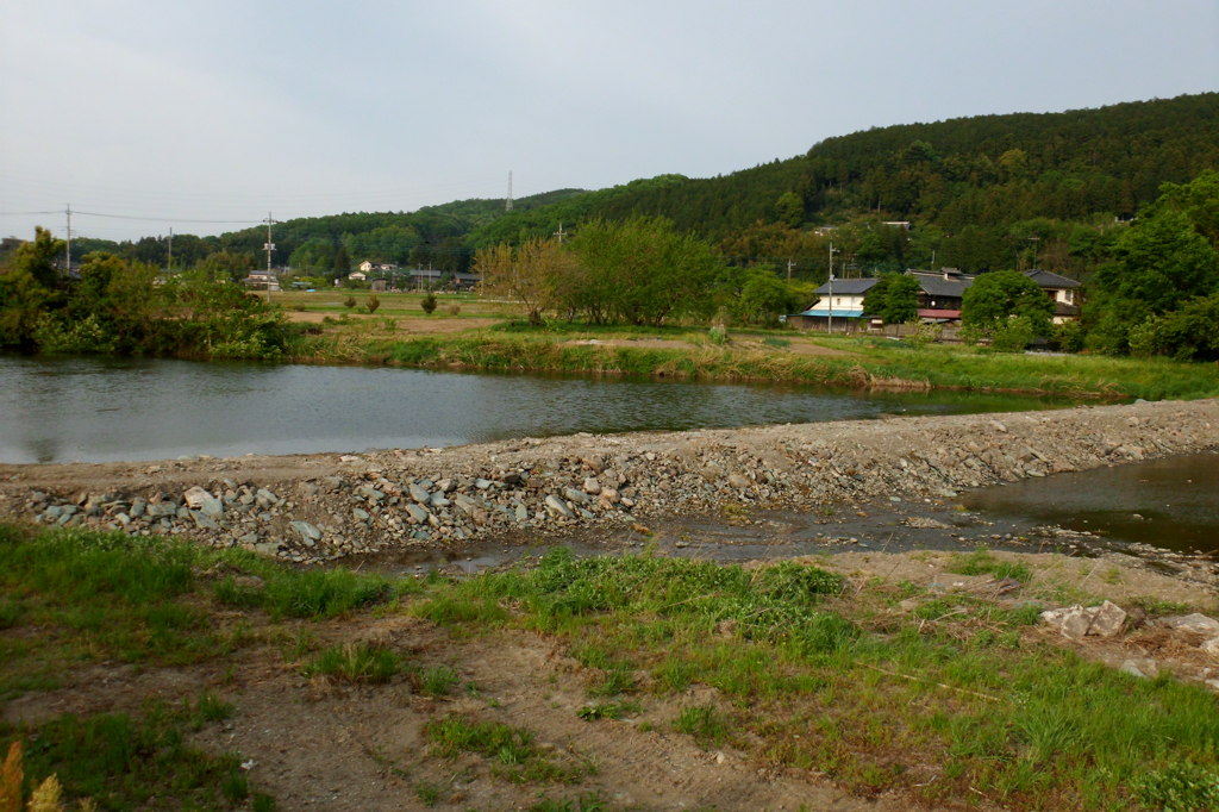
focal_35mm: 28
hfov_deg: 65.5
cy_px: 406
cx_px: 610
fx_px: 948
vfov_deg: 46.4
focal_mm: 5
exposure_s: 1/378
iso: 100
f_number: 4.5
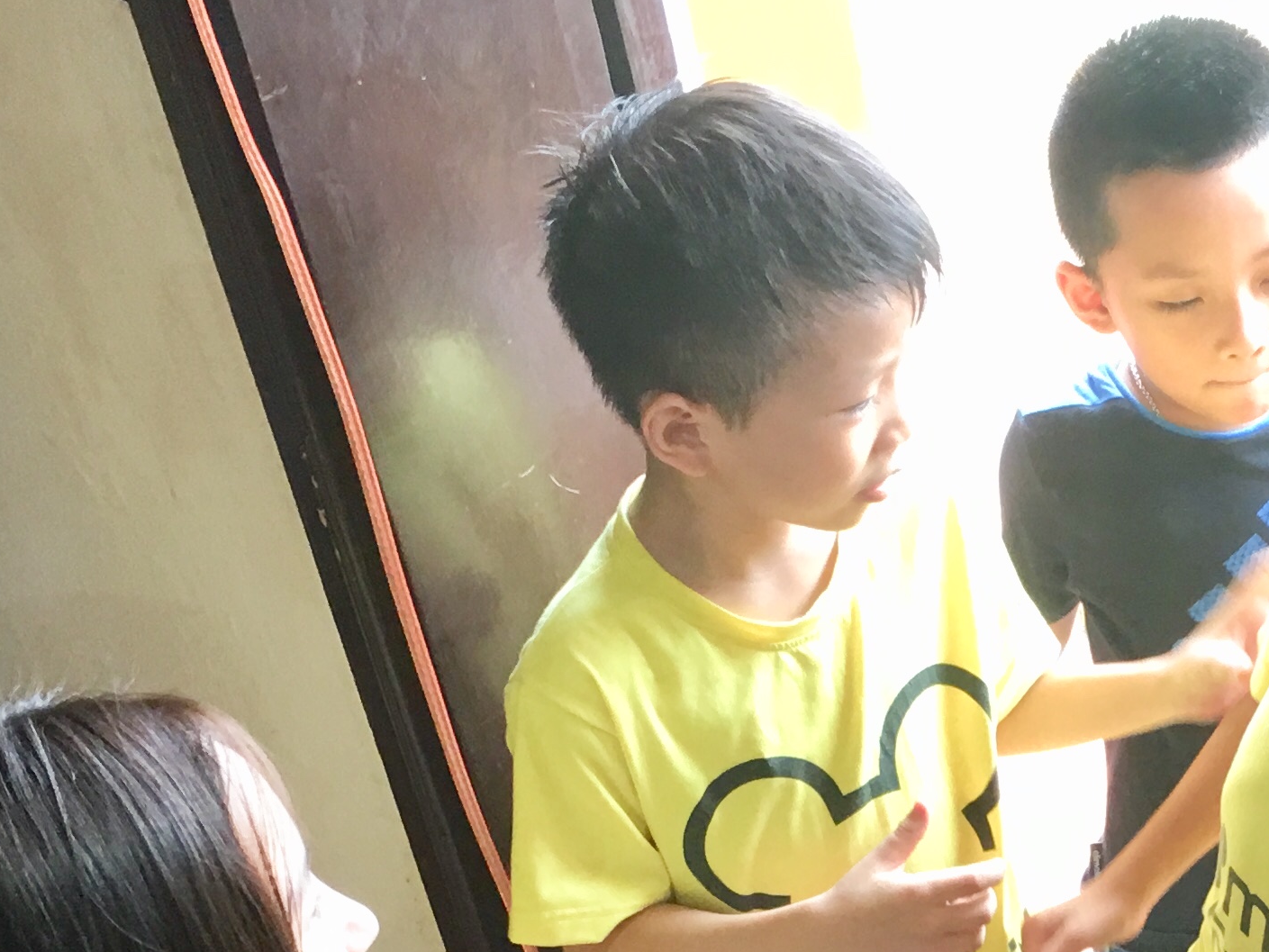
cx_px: 1092
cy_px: 1054
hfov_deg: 23.1
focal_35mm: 83
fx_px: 3043
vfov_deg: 17.2
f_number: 2.2
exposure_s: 1/33
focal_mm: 4.15
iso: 50
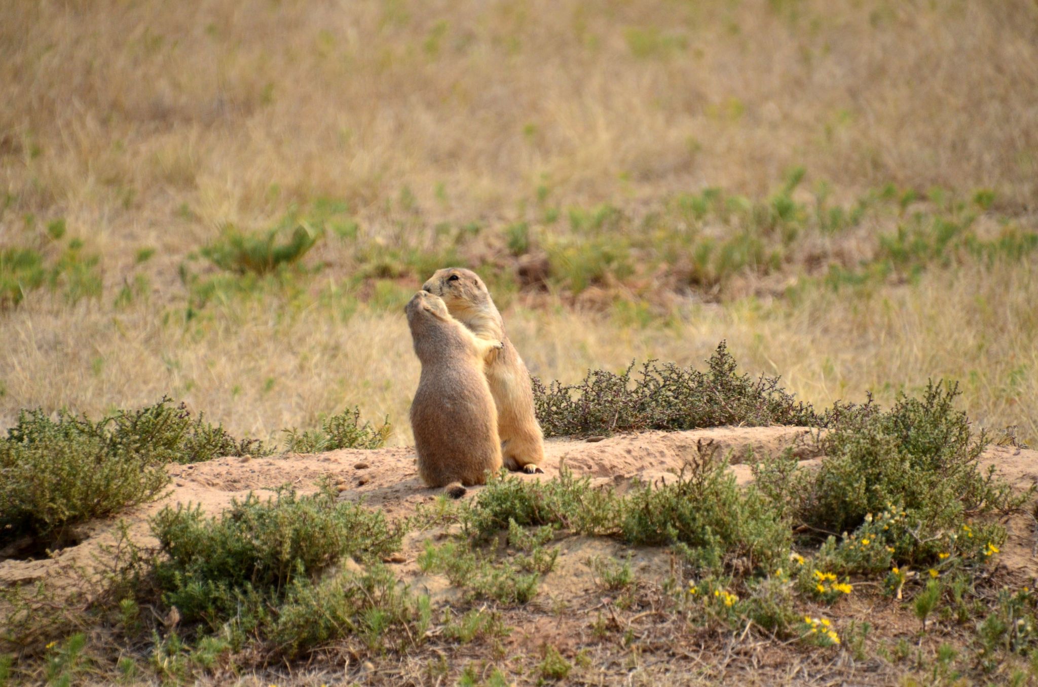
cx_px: 519
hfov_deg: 3.4
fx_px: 17262
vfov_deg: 2.3
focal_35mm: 600
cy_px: 344
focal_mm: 400
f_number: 7.1
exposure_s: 1/3200
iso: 1000
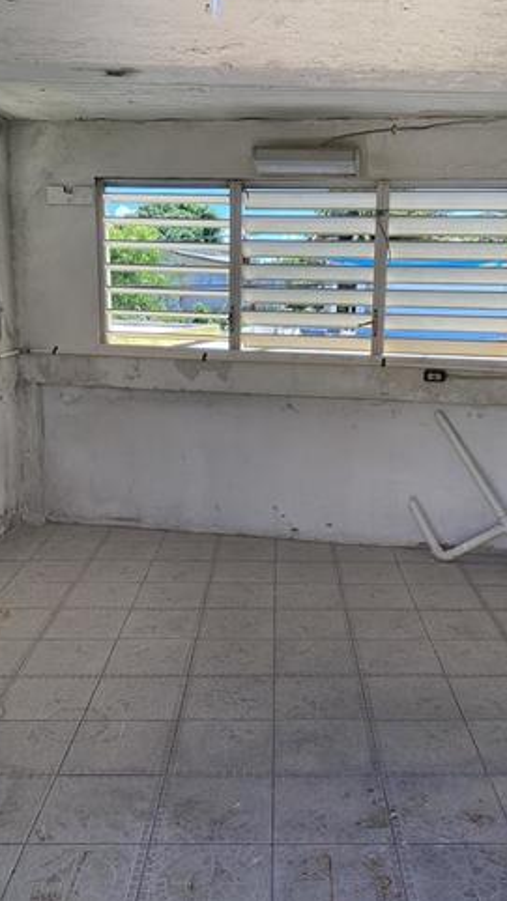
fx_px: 837
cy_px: 437
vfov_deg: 56.6
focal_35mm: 35
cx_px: 291
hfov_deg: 33.6
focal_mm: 3.3
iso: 25
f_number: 2.4
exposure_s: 1/209
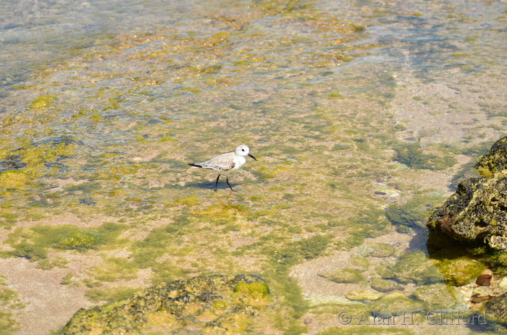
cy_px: 168
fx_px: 1686
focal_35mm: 120
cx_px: 254
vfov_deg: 11.4
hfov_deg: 17.1
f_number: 5
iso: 160
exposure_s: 1/1000
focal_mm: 80
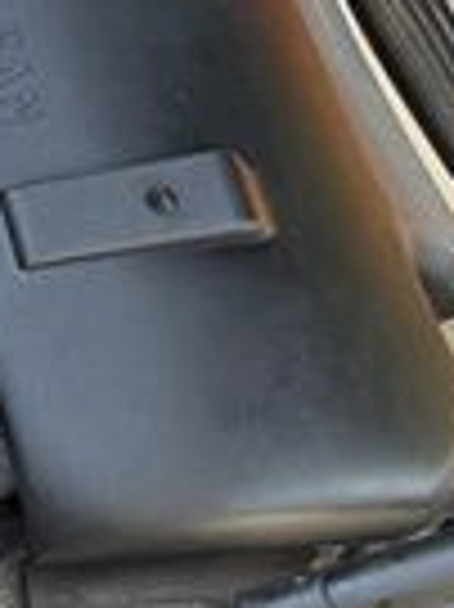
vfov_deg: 15.8
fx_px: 1997
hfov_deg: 10.1
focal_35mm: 114
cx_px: -850
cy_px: -324
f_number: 1.78
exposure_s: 1/155
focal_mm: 6.76
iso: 80
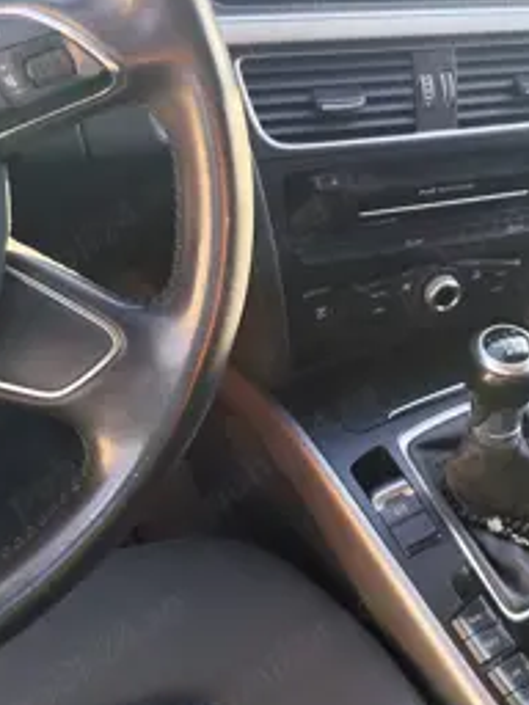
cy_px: 284
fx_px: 734
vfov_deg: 51.0
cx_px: 386
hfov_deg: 38.8
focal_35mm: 36
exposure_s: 1/100
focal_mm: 6.19
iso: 125
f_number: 1.65
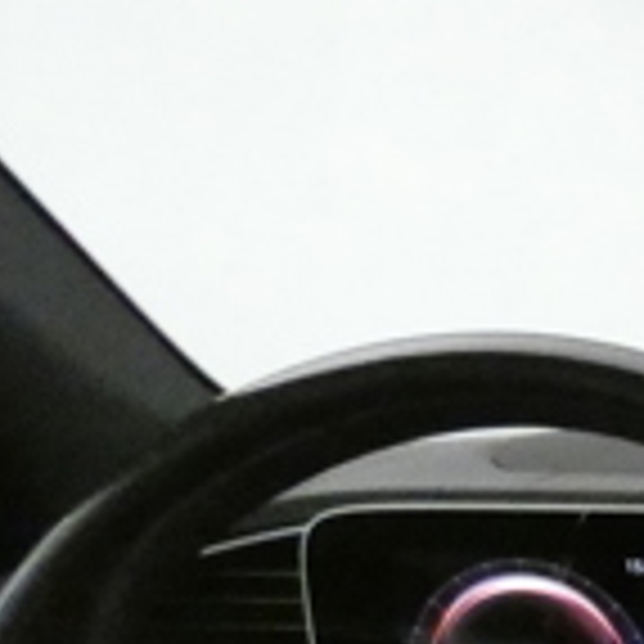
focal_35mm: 99
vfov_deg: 15.8
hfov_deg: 12.7
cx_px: 1639
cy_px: 1031
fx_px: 2084
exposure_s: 1/60
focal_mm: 3.6
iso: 1600
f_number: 2.8
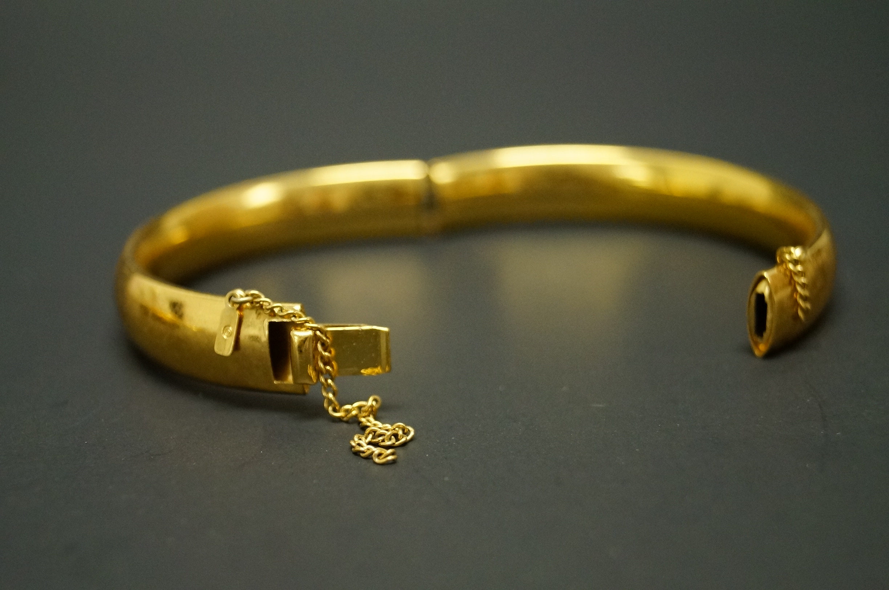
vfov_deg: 20.1
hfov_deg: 29.9
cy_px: 295
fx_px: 1664
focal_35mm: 68
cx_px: 444
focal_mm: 45
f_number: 5.6
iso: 2000
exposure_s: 1/80
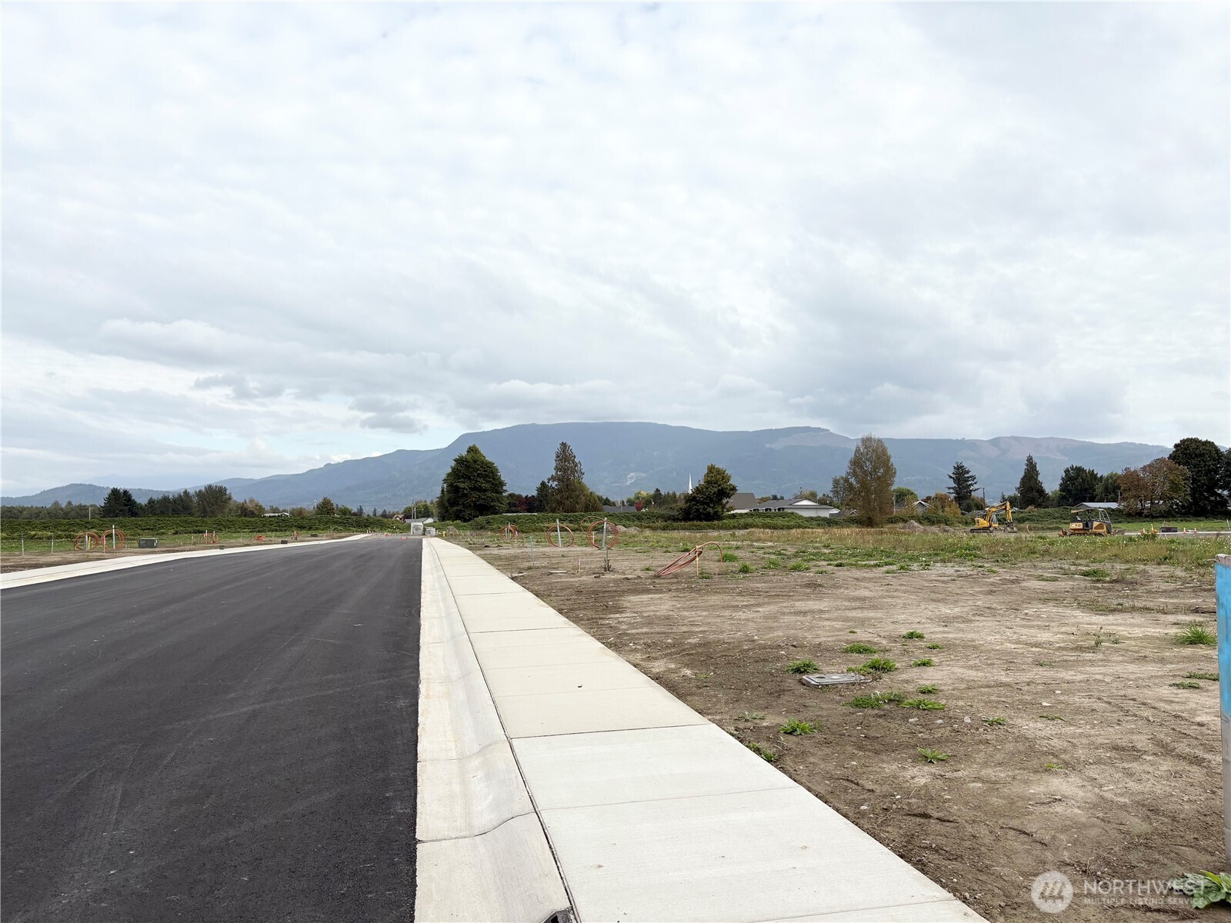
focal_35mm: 26
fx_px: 925
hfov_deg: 67.3
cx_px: 616
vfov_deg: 53.1
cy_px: 462
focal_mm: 5.96
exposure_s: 1/3125
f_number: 1.6
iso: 50
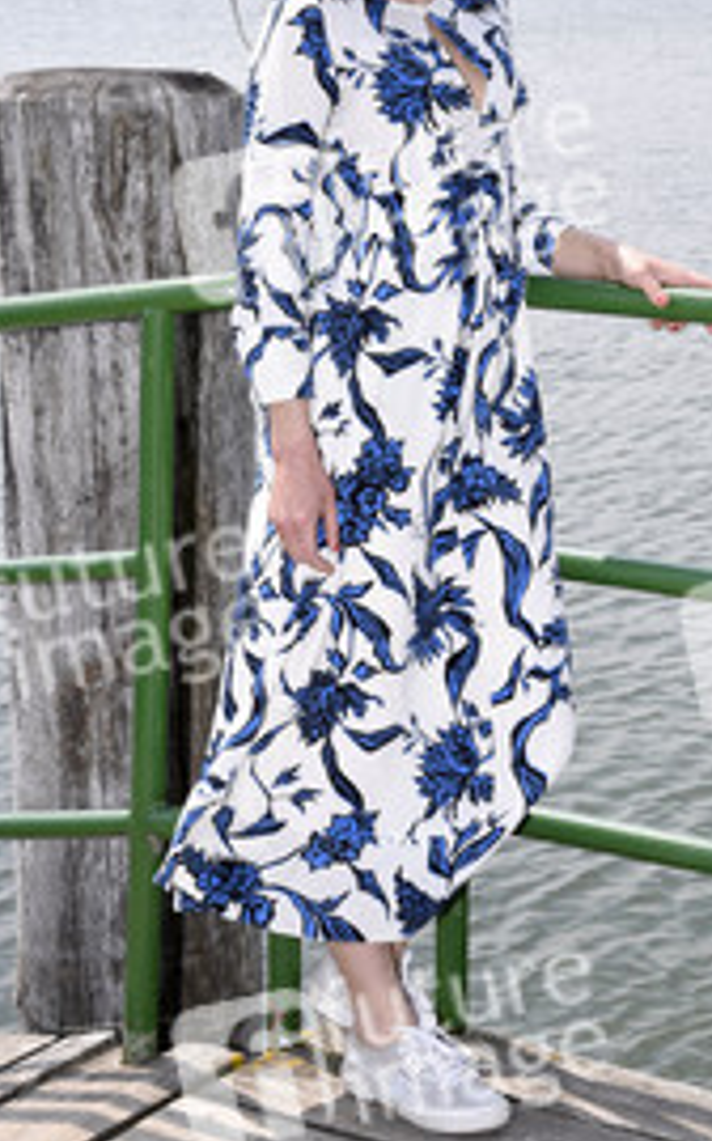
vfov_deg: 22.0
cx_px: 513
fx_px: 2920
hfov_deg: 13.9
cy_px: 416
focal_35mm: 94
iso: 320
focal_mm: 62
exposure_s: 1/160
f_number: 14
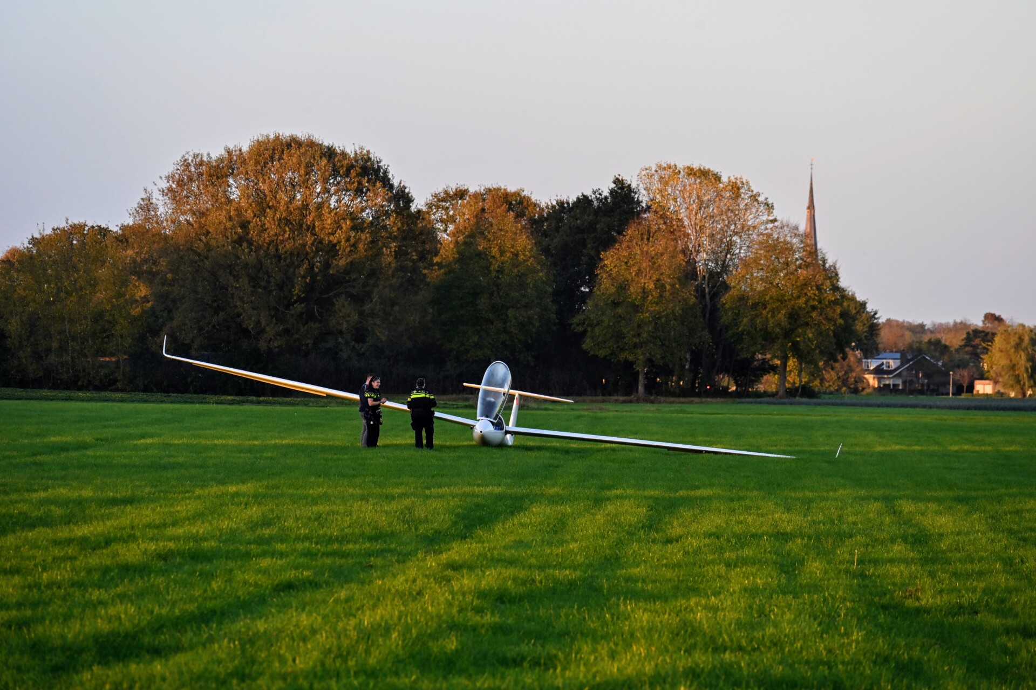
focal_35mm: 200
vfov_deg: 6.9
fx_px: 5755
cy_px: 345
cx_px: 518
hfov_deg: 10.3
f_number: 8
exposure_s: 1/250
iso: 640
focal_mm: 200
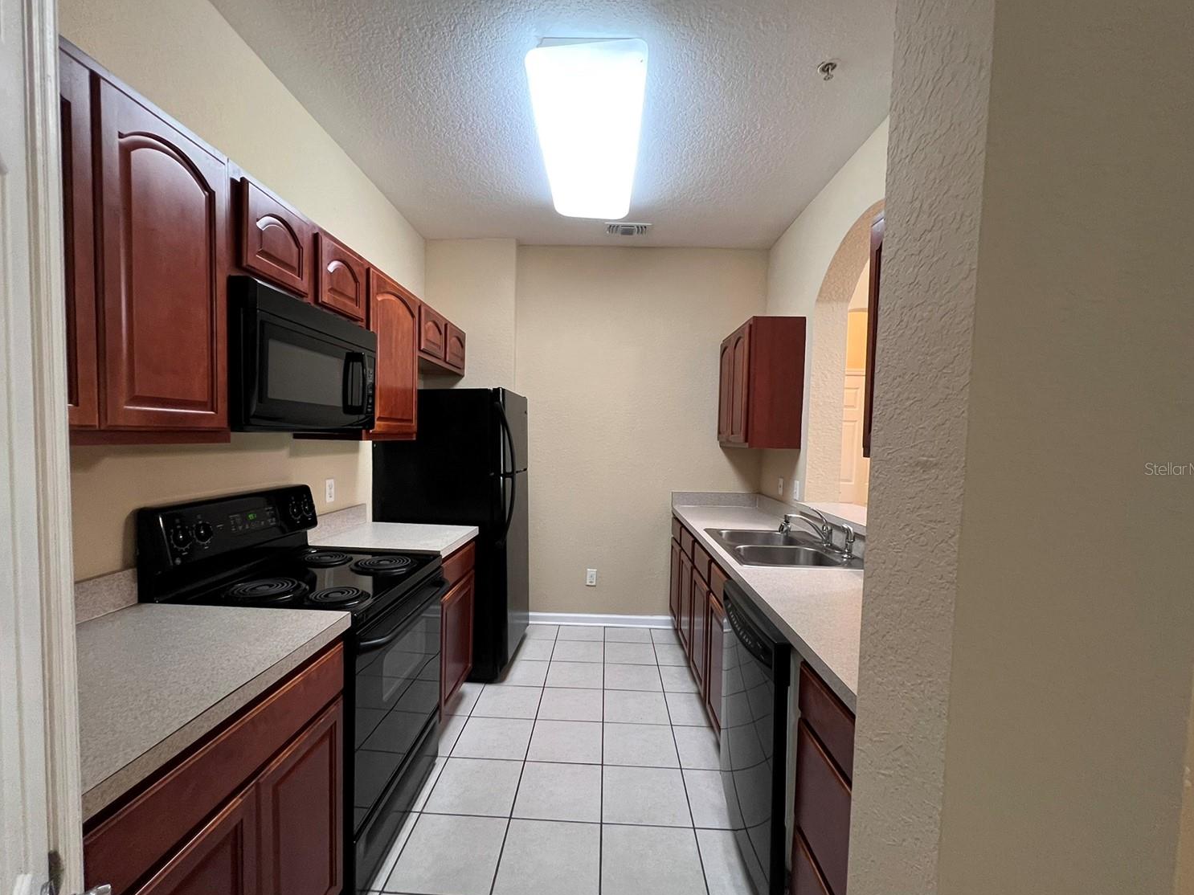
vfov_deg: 85.6
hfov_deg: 102.0
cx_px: 578
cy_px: 468
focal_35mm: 14
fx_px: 483
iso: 320
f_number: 1.8
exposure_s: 1/60
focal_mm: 1.57
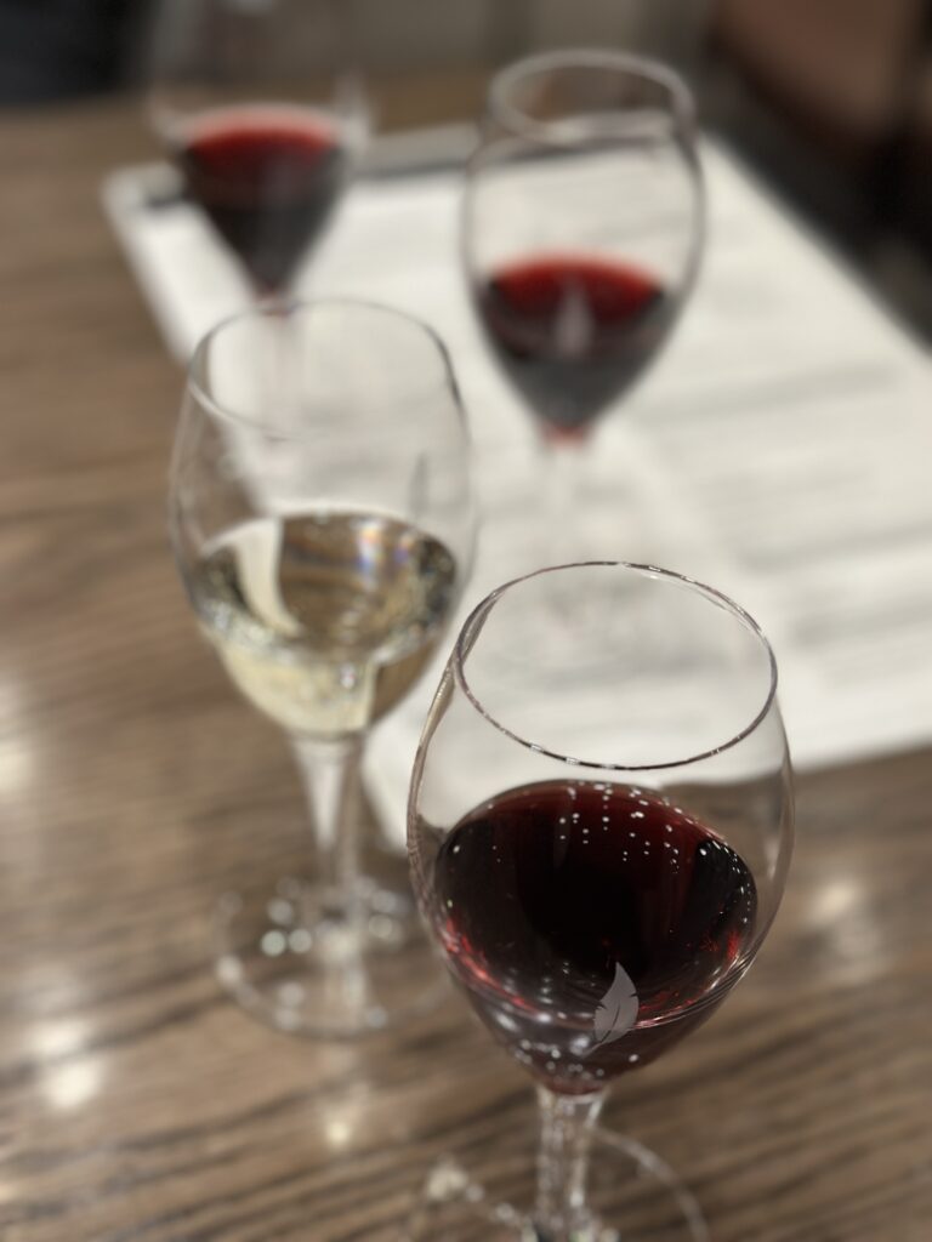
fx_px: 1723
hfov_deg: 30.3
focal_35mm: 48
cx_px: 466
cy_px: 621
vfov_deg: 39.7
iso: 320
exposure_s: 1/60
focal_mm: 6.86
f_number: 1.78
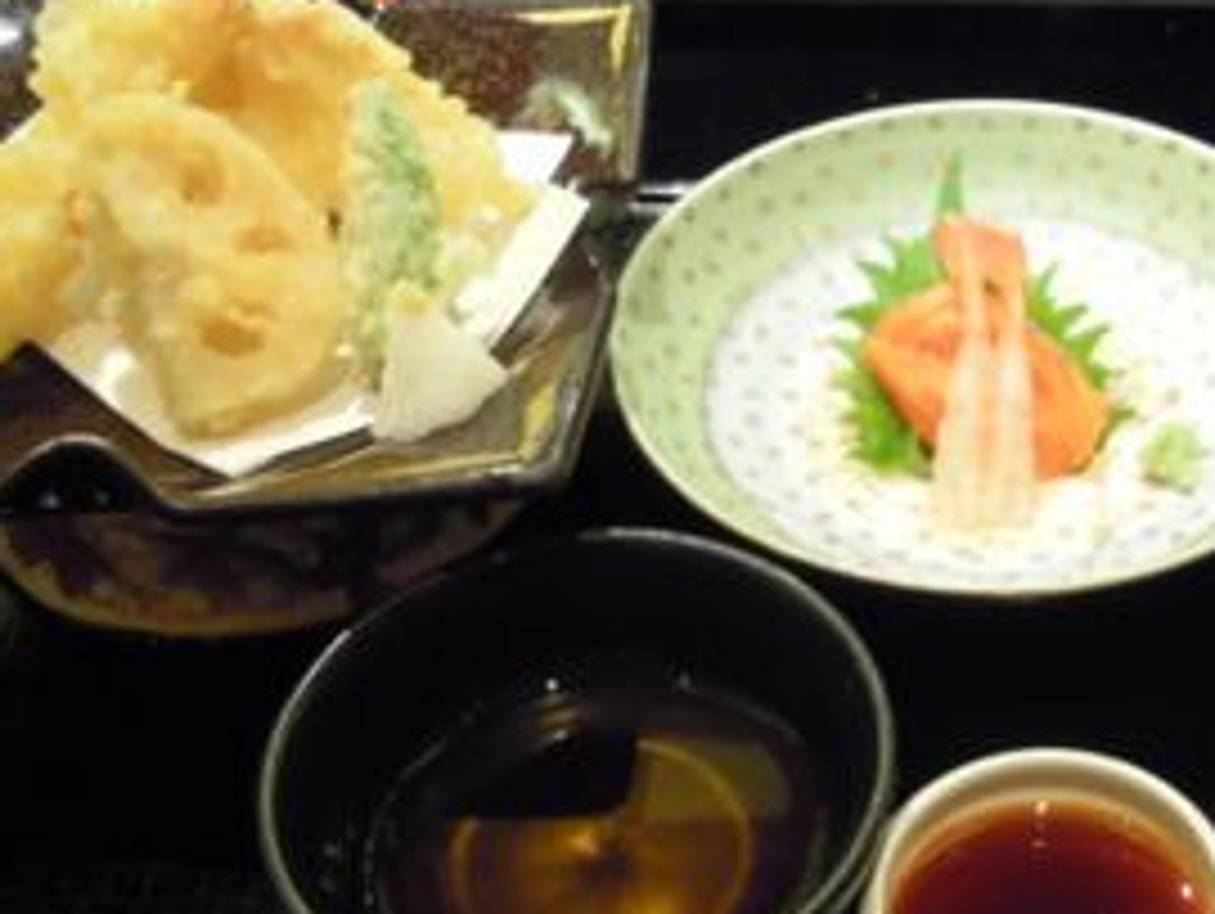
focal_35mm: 53
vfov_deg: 27.3
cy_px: 657
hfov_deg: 34.7
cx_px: 1022
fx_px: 1862
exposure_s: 1/30
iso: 400
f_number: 2.7
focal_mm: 5
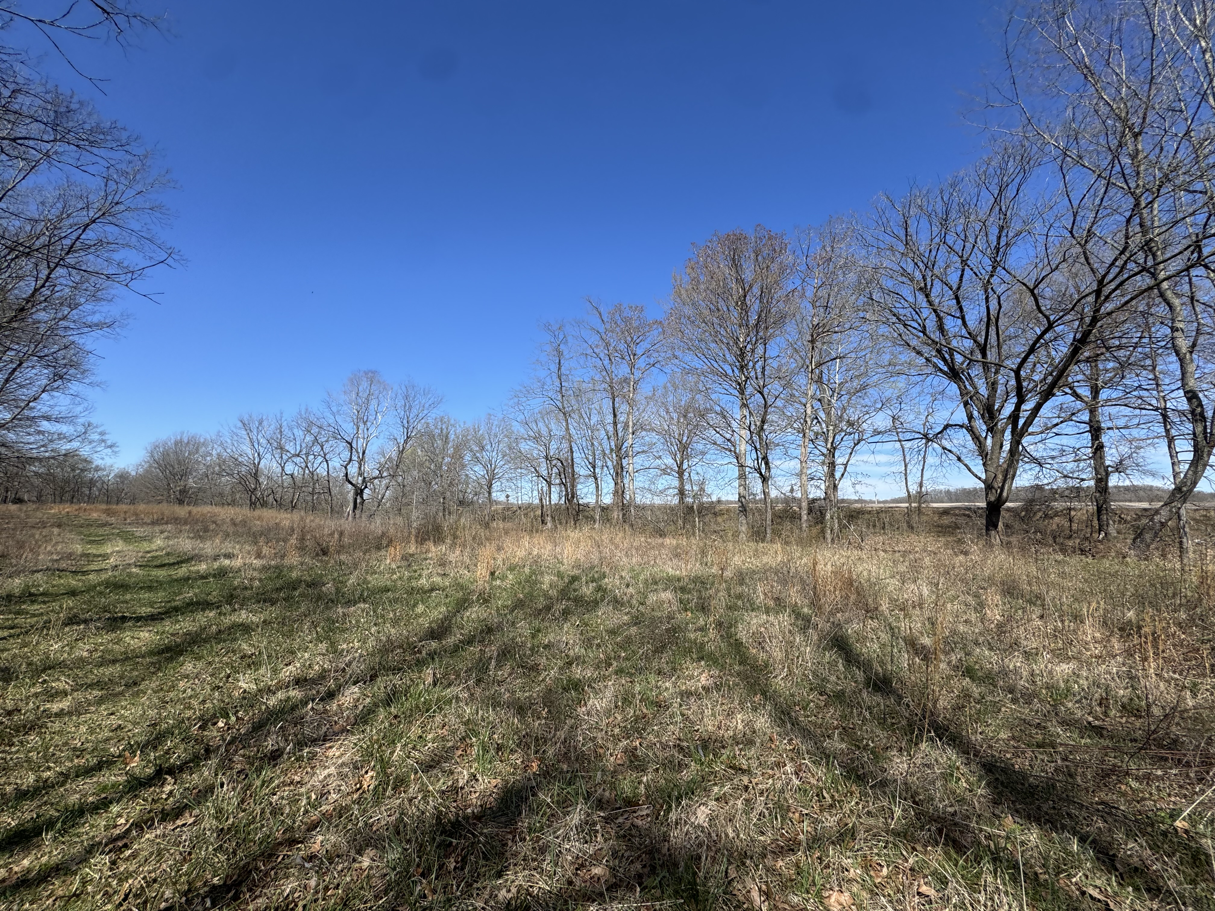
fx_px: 491
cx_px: 608
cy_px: 456
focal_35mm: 14
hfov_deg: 102.1
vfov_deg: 85.7
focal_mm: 2.22
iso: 40
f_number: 2.2
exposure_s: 1/1672
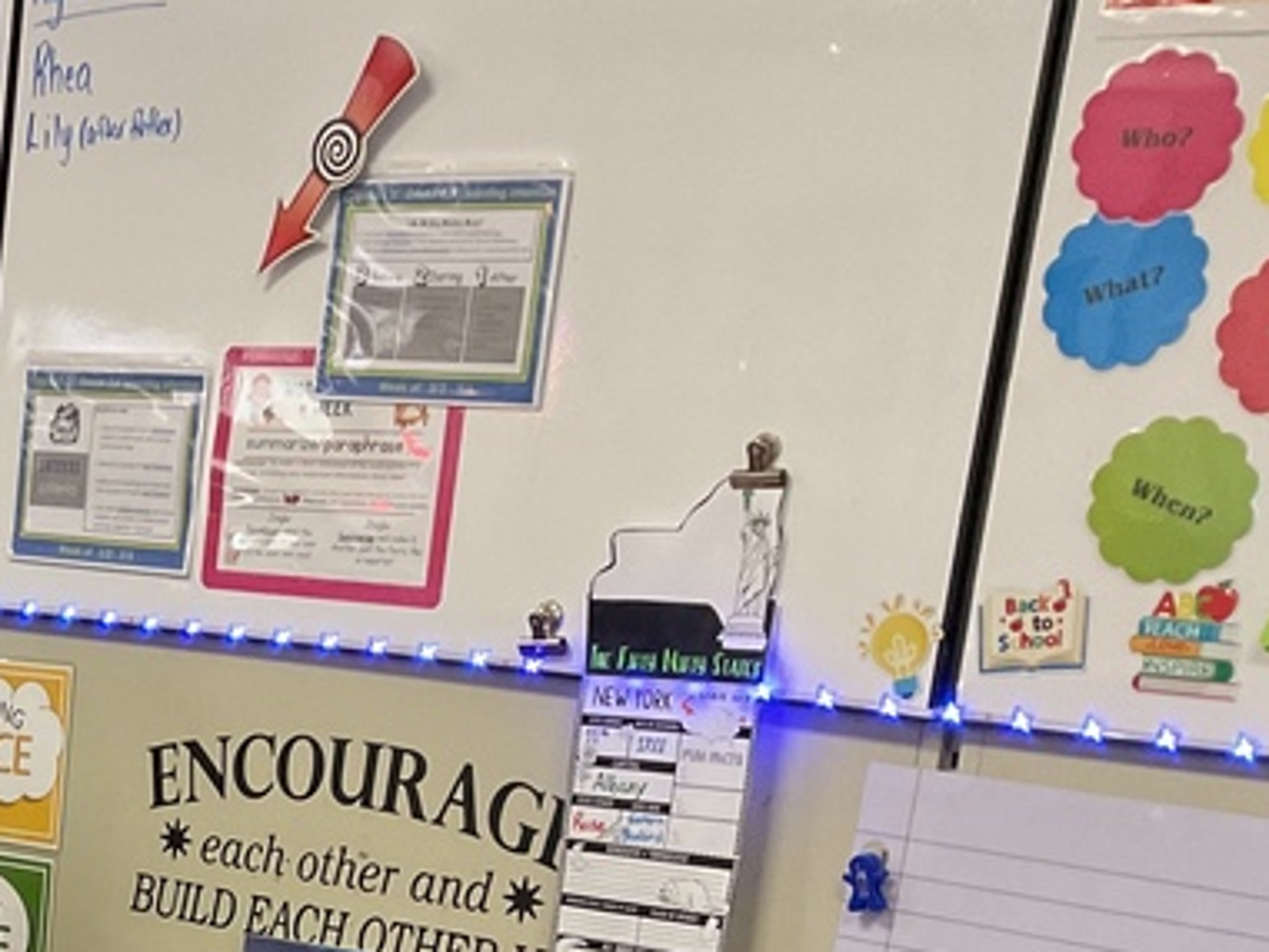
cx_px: -380
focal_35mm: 78
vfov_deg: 17.7
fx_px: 2860
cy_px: 1248
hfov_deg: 22.4
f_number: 1.8
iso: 250
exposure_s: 1/40
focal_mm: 3
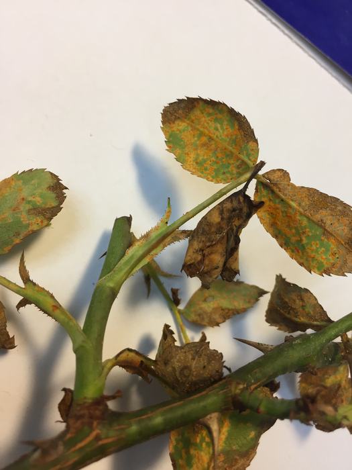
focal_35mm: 29
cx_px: 176
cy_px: 235
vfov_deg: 61.7
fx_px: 393
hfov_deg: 48.2
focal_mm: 4.15
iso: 32
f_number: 2.2
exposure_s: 1/30
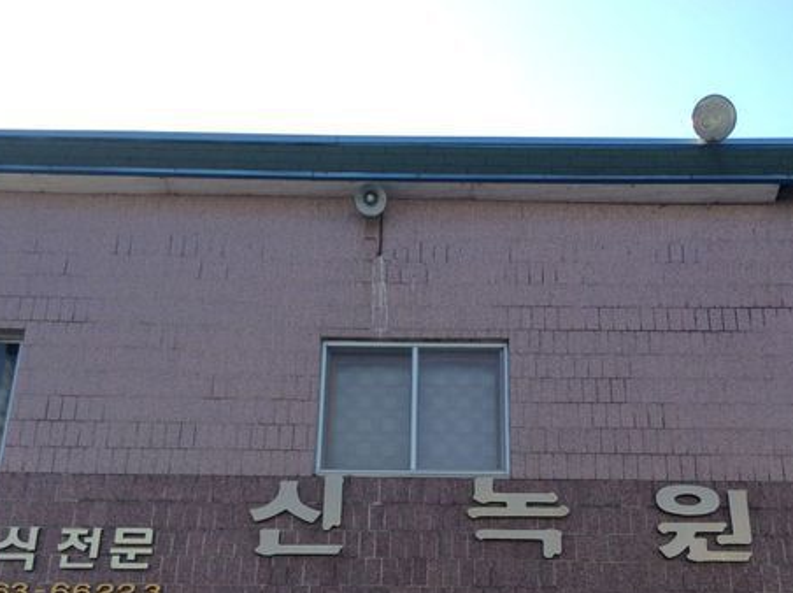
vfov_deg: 28.0
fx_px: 1167
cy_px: 454
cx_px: 422
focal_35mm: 51
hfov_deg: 37.5
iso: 32
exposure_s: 1/596
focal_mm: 3.3
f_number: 2.4
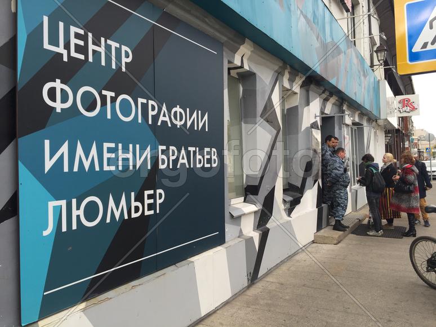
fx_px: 365
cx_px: 218
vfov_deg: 48.2
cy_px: 164
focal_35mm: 29
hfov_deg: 61.7
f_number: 2.2
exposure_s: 1/359
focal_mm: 4.15
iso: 32
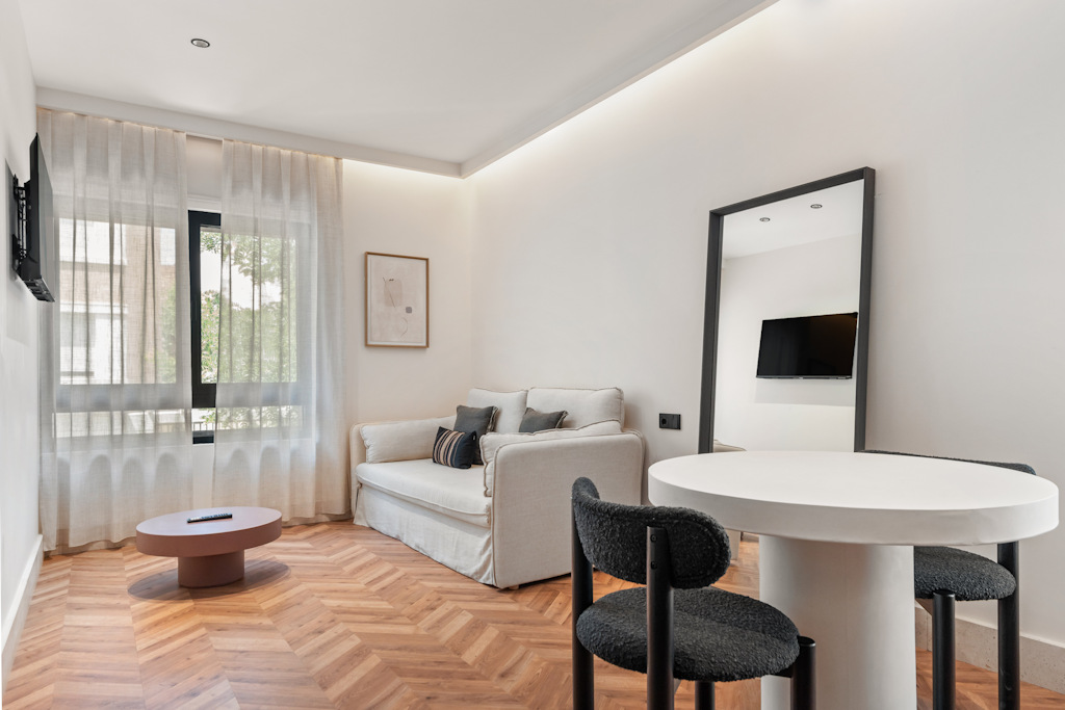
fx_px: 621
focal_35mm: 21
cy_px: 355
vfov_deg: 59.5
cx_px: 532
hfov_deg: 81.2
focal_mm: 21
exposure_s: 1/4
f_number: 9
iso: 320
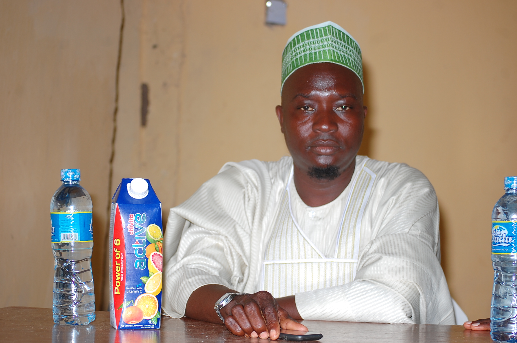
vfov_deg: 16.5
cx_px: 258
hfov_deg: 24.7
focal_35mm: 82
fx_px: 1183
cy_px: 172
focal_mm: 55
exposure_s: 1/100
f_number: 4
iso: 200
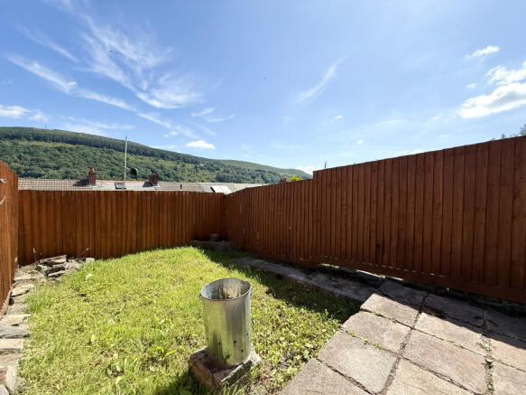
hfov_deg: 102.1
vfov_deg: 85.7
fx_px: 213
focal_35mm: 14
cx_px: 263
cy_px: 198
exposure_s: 1/1795
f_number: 2.2
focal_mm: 2.22
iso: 50
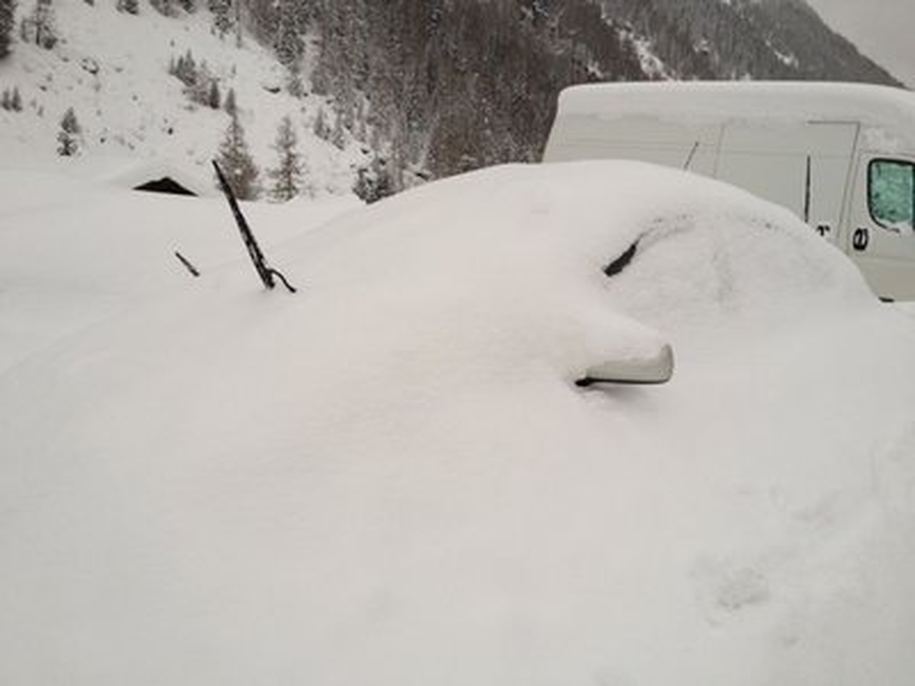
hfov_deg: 52.6
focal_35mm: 35
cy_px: 343
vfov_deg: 40.7
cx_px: 458
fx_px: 925
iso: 64
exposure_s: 1/428
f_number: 2.4
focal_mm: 4.28
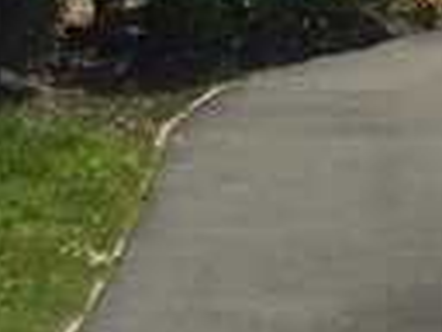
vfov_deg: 8.6
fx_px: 2030
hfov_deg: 12.2
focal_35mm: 159
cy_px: -413
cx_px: 518
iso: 32
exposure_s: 1/6623
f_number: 2.2
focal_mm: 4.15
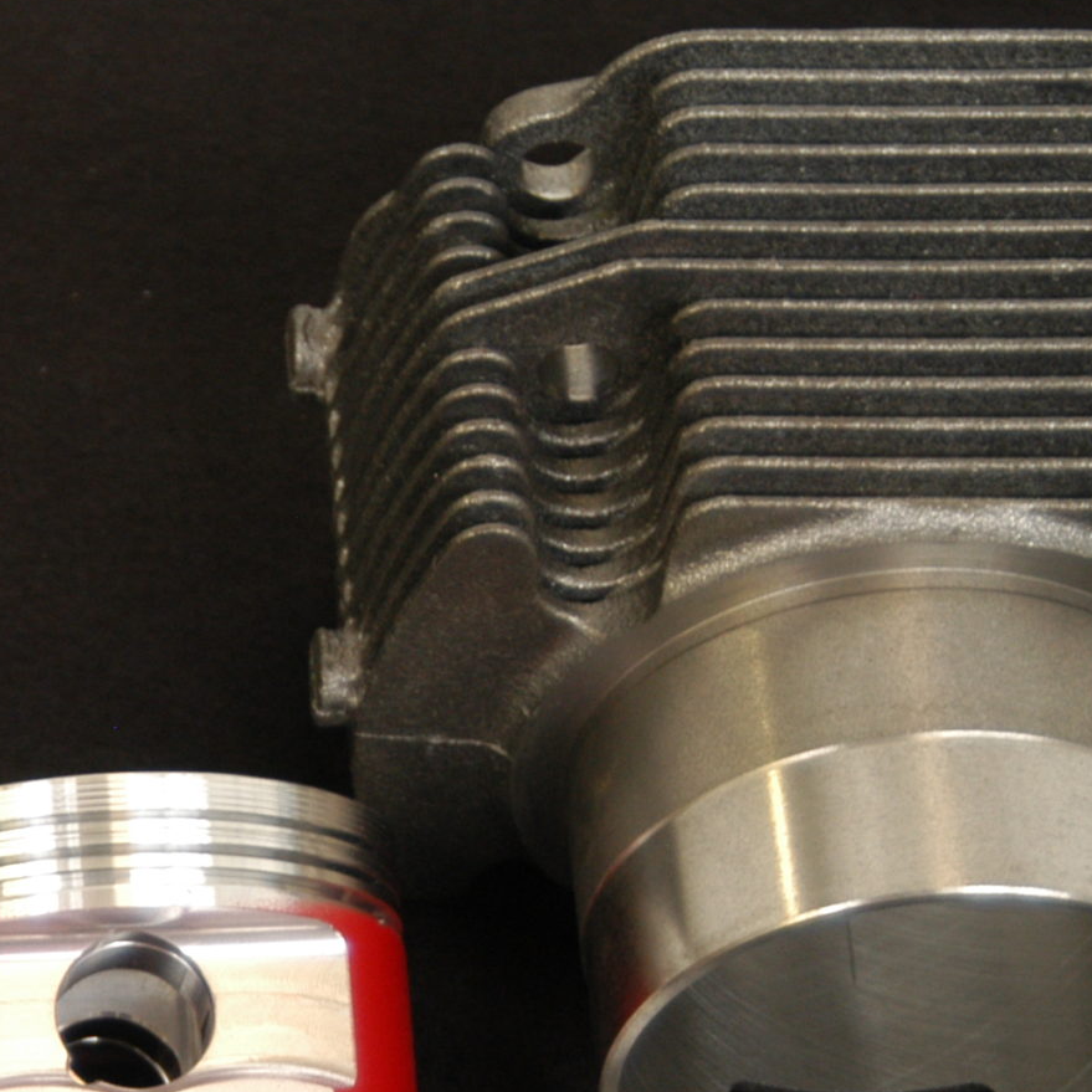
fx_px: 6353
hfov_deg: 9.7
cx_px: -288
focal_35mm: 178
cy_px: 899
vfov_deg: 9.8
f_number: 4.8
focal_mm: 48
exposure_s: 1/13
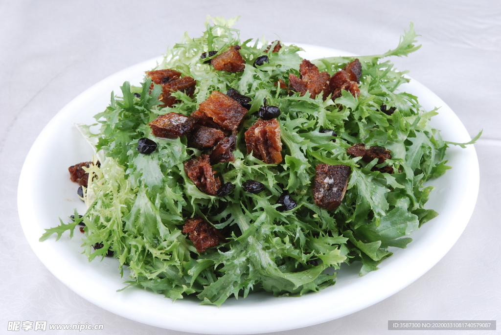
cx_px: 250
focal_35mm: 84
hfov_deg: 24.2
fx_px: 1170
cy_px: 168
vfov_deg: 16.3
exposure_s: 1/125
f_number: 14
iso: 100
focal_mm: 56
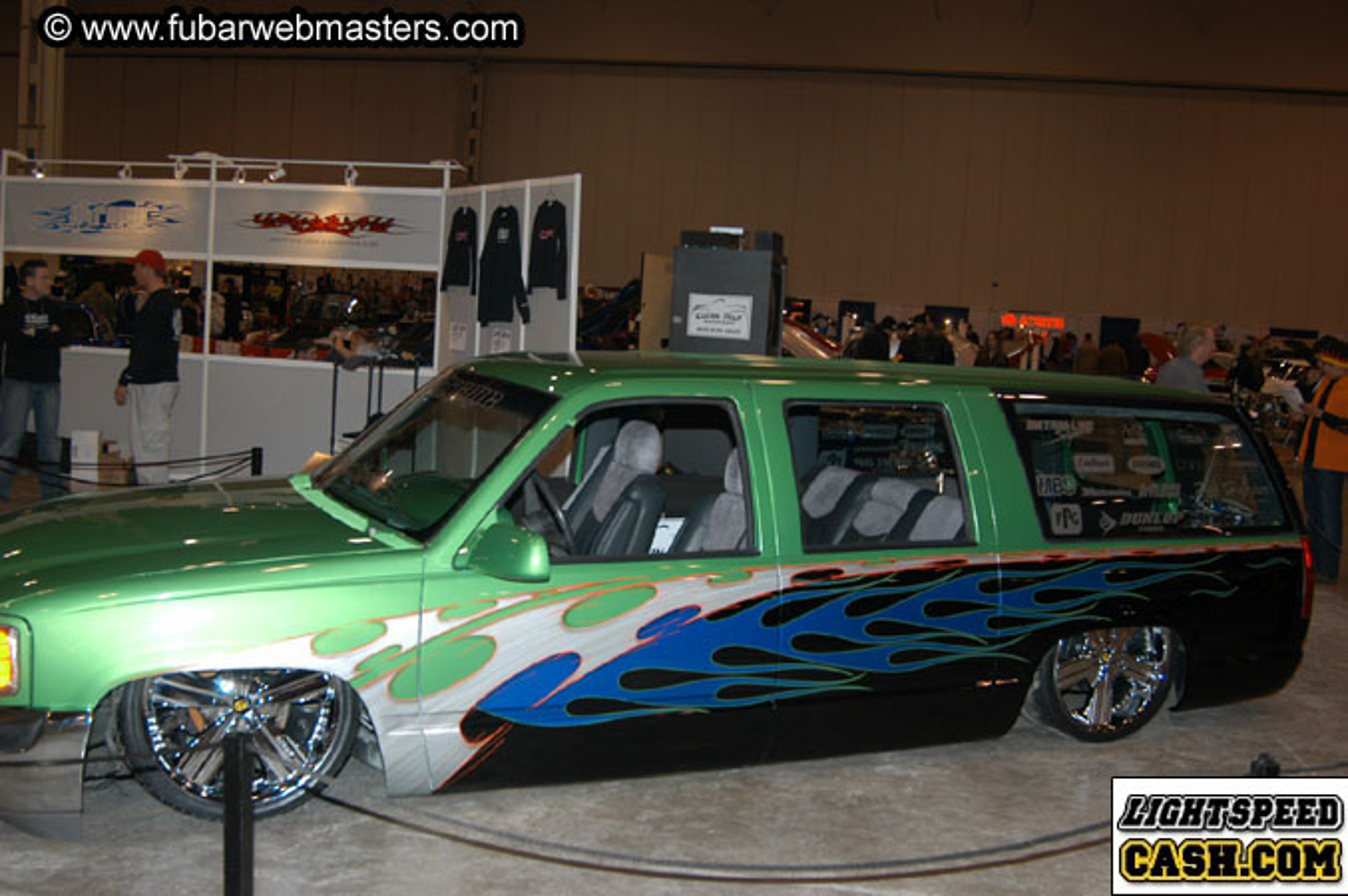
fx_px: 1347
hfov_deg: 53.2
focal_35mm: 36
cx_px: 674
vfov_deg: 36.8
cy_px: 448
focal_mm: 24
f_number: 5
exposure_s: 1/60
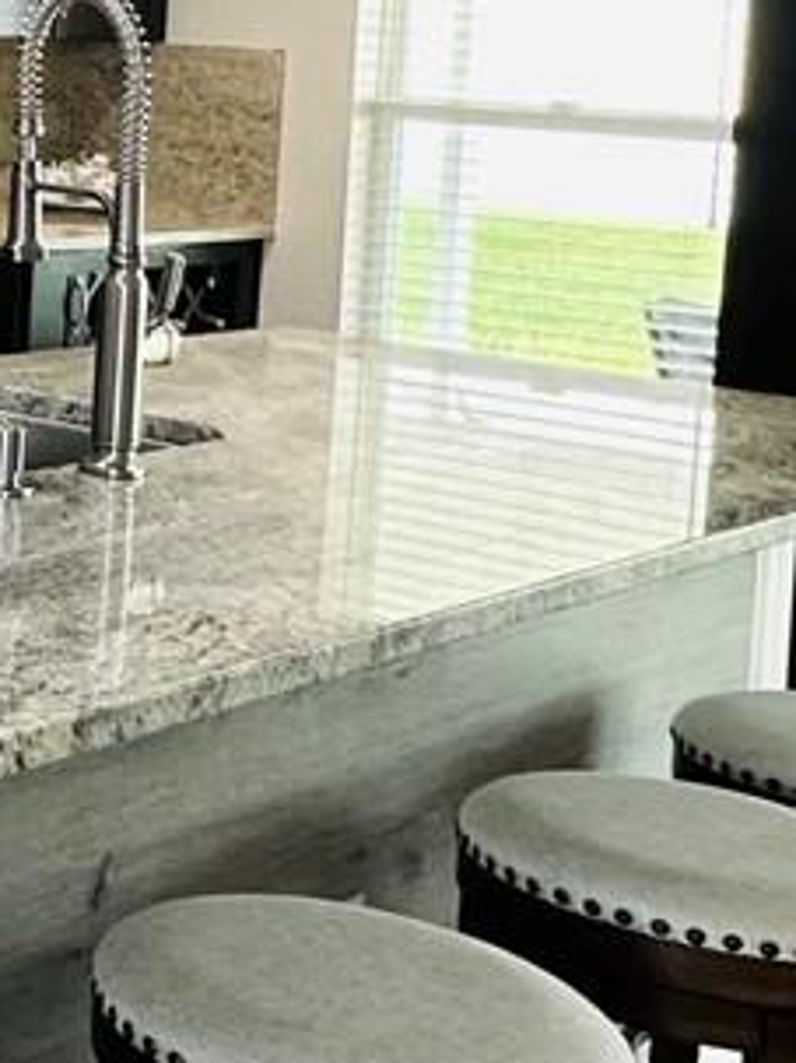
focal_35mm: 74
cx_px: -691
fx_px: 2270
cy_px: 105
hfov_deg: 16.3
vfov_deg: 25.5
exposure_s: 1/60
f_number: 2.2
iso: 160
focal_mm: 2.22
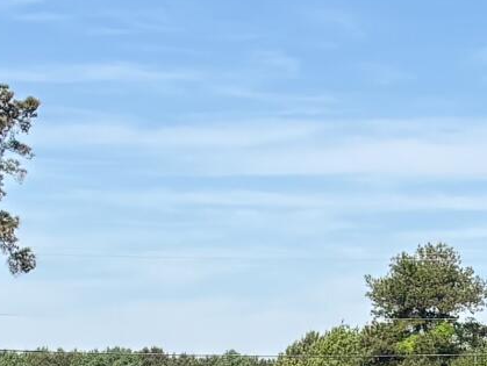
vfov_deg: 7.4
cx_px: 245
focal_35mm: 186
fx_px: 2619
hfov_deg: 10.6
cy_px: 921
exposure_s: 1/2398
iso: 50
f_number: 1.6
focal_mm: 5.96
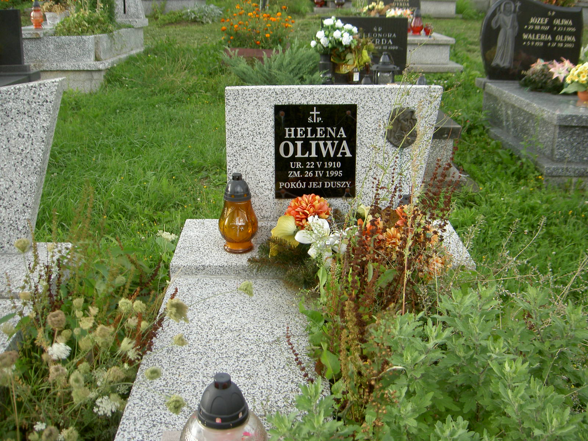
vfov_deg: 36.8
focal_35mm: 39
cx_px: 294
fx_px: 662
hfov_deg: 47.9
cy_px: 220
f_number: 2.8
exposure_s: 1/60
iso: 50
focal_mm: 8
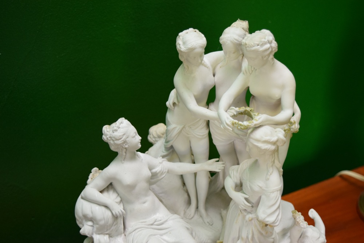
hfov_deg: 35.0
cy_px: 122
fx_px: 576
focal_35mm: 57
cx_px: 182
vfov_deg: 23.8
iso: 900
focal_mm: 38
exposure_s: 1/60
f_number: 4.8
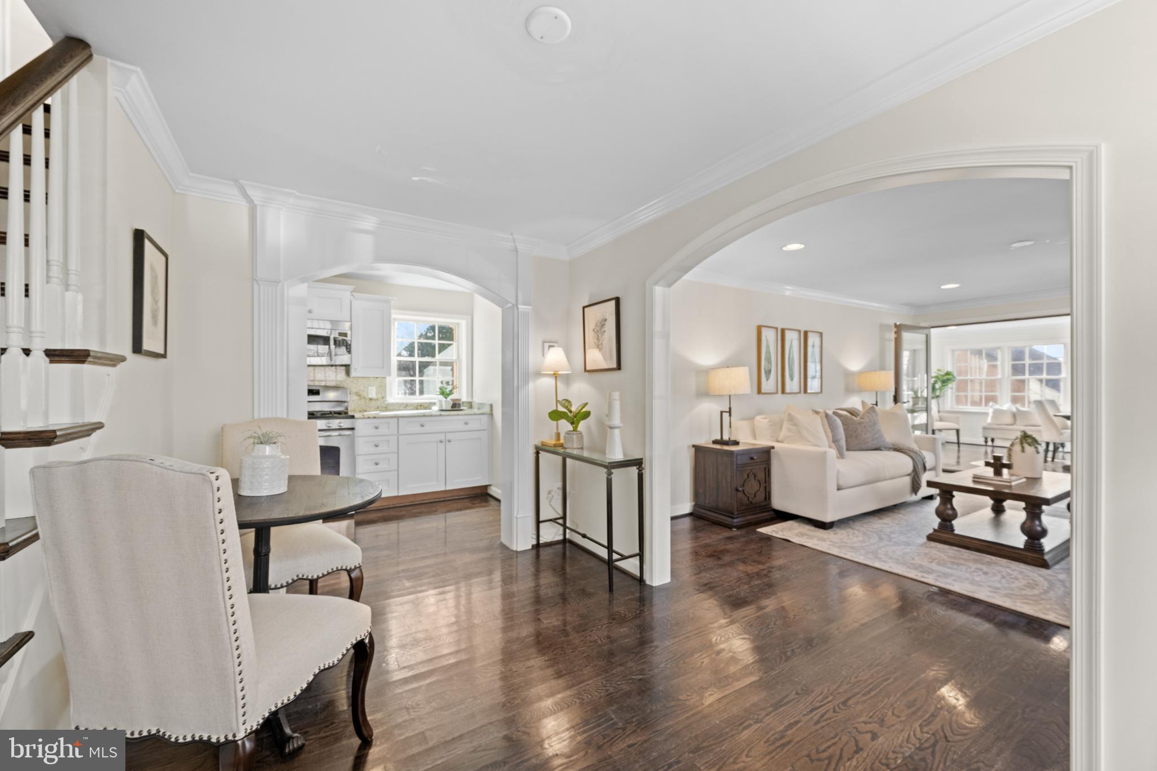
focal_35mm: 14
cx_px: 578
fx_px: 450
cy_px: 386
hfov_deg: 104.3
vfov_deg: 81.2
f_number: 7.1
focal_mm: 14
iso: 400
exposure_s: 1/10
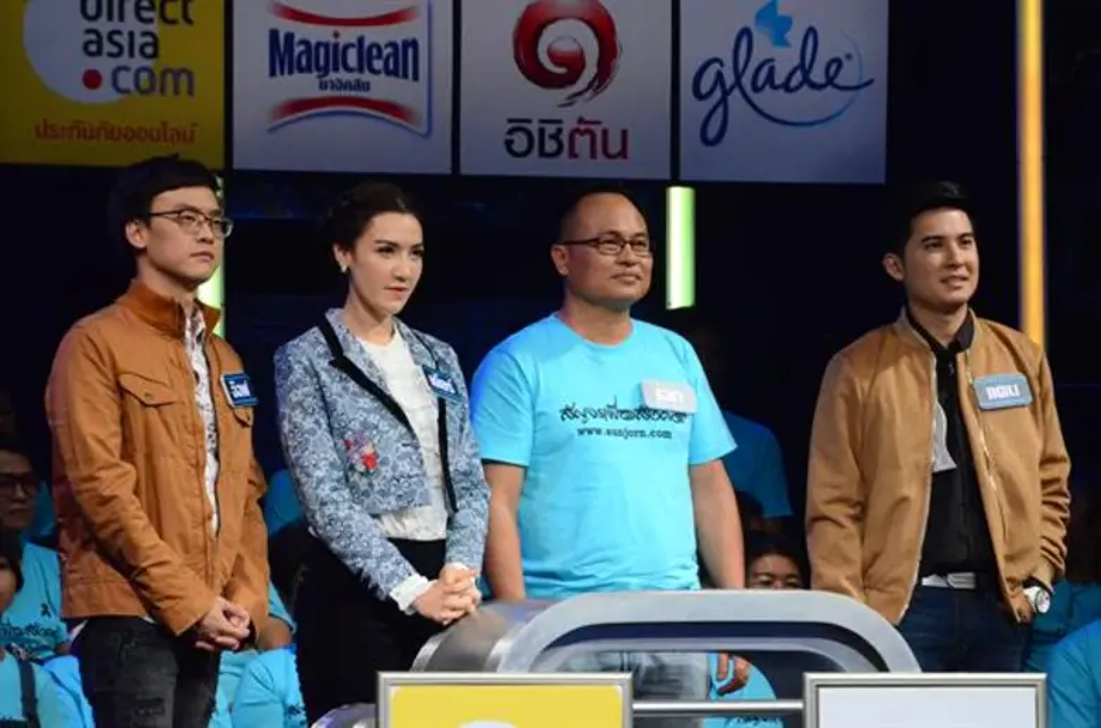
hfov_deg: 8.1
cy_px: 364
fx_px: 7780
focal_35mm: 255
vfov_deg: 5.4
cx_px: 550
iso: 6400
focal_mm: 170
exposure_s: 1/250
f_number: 7.1
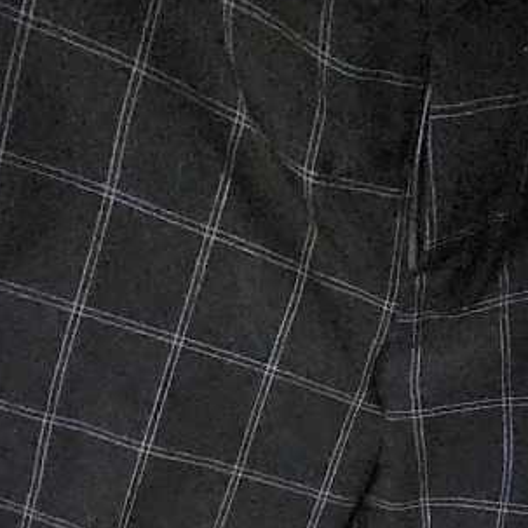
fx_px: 708
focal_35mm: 41
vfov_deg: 38.4
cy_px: 467
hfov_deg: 39.8
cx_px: 399
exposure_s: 1/24
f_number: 2.2
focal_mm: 2.2
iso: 1600
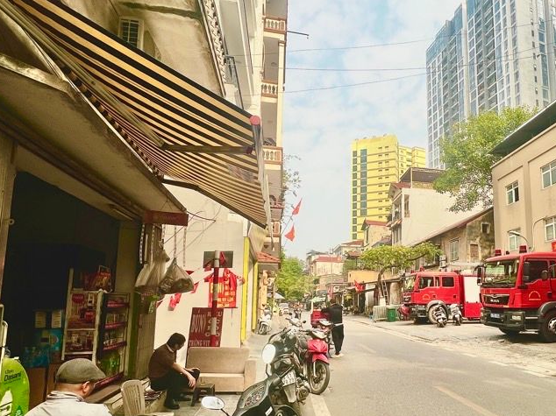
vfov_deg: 62.3
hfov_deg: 76.6
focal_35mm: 21
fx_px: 337
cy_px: 265
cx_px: 369
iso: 32
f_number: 1.8
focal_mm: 1.57
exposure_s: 1/774
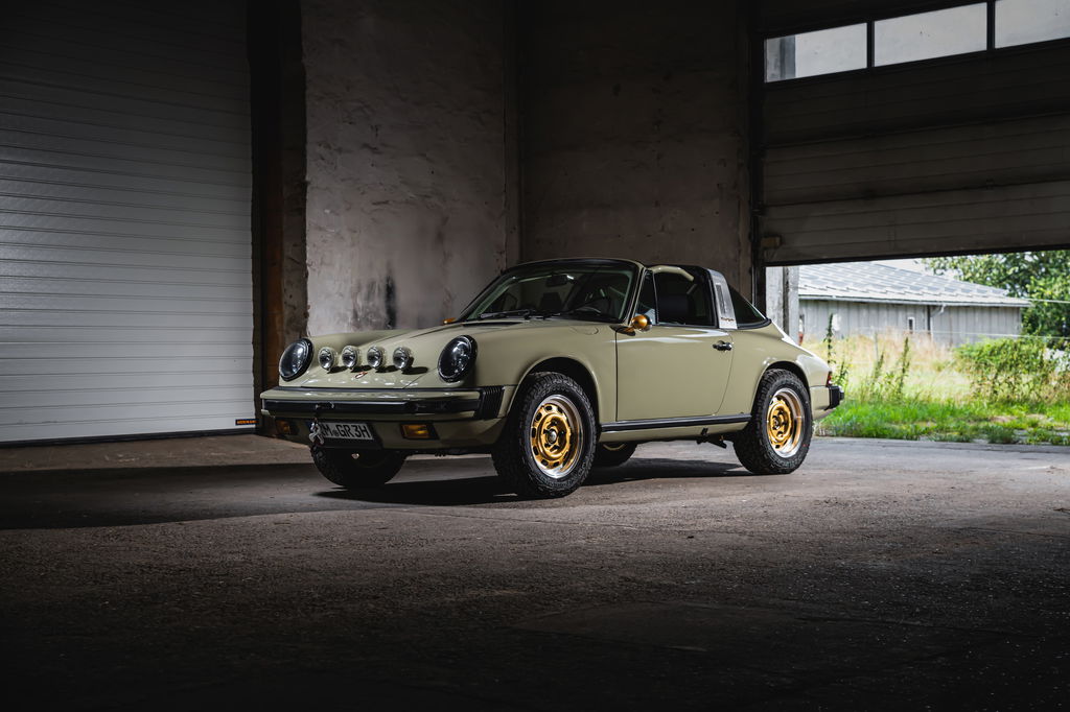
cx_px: 535
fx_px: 1723
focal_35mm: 58
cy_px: 356
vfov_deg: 23.4
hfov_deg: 34.5
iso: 250
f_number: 5.6
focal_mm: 58
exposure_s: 1/160
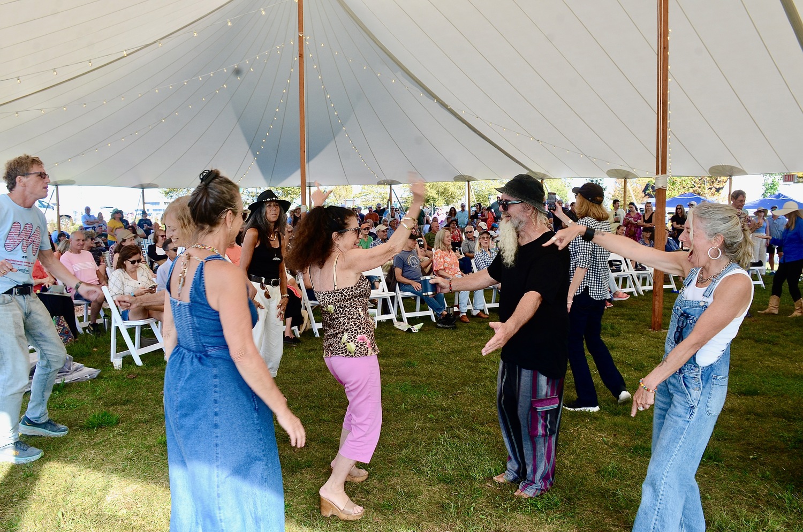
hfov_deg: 67.5
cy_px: 266
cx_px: 402
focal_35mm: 27
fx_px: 601
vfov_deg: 47.8
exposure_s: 1/100
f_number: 10
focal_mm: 18
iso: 400
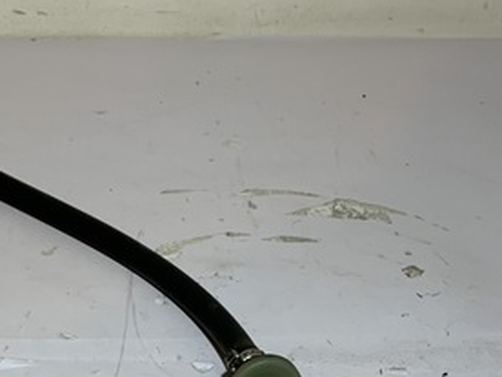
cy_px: 498
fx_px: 1044
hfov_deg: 26.6
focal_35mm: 72
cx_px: 104
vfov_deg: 18.9
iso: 40
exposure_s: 1/122
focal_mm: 4.25
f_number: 1.8
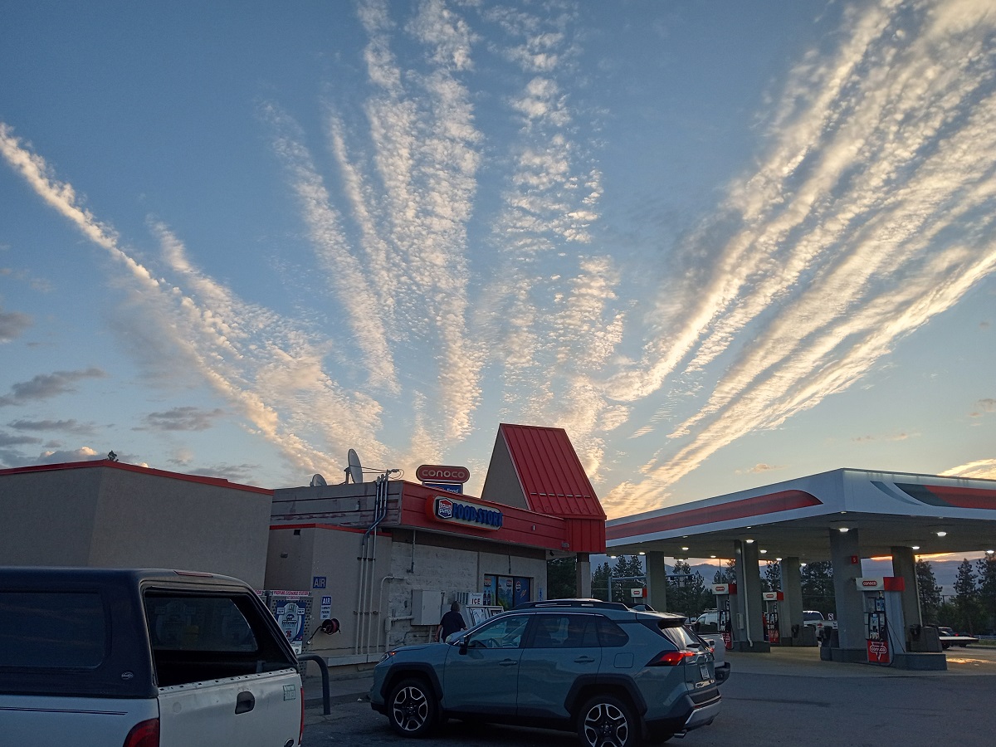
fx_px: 806
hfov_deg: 63.4
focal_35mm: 28
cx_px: 498
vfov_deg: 49.7
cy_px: 374
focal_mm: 3.71
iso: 101
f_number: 2.2
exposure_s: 1/537
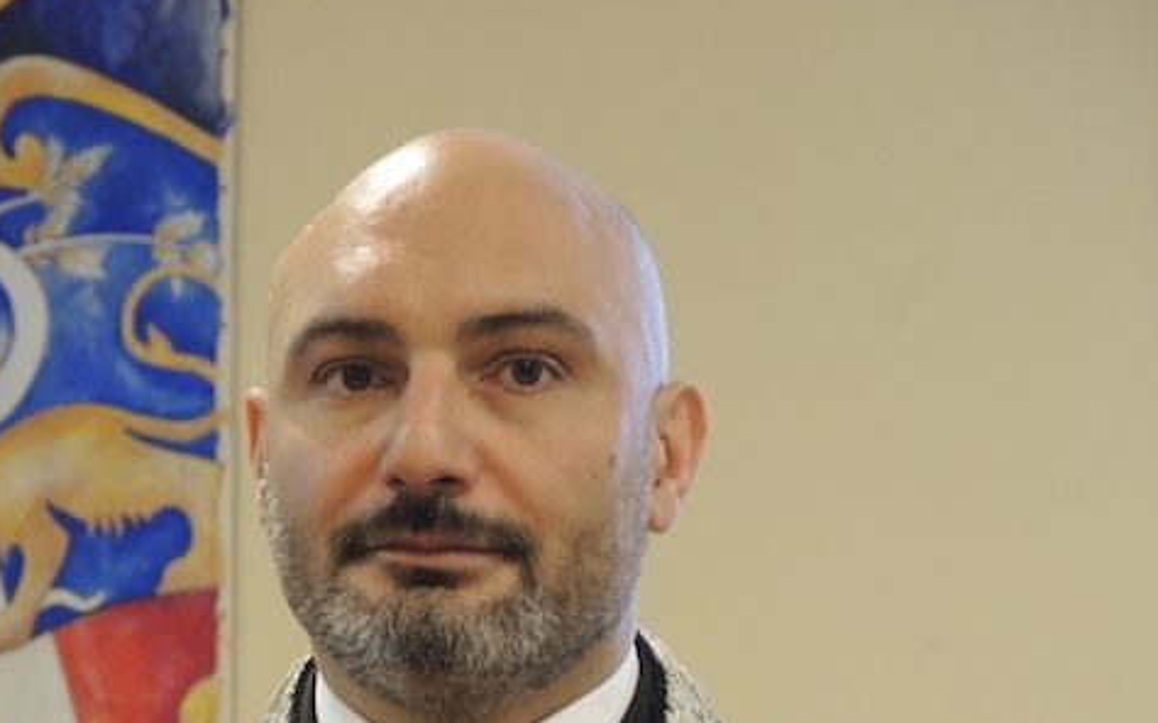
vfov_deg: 4.8
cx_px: 366
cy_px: 703
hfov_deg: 7.7
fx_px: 8582
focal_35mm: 272
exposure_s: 1/15
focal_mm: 32.6
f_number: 3.5
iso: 640
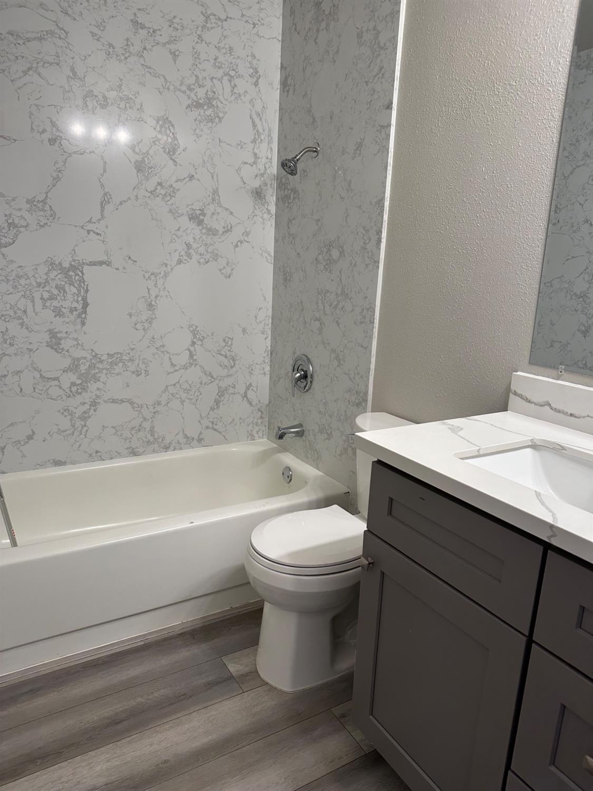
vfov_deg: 71.6
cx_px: 296
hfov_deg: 56.8
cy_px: 396
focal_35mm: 24
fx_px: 548
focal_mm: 6.86
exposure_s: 1/120
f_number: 1.78
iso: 160
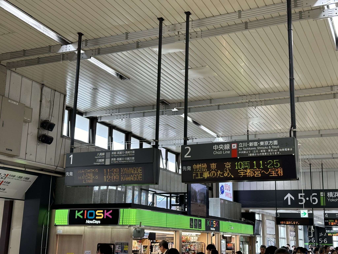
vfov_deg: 30.3
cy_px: 127
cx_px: 169
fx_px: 469
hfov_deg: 39.7
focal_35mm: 48
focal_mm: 6.86
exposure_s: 1/100
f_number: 1.78
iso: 100
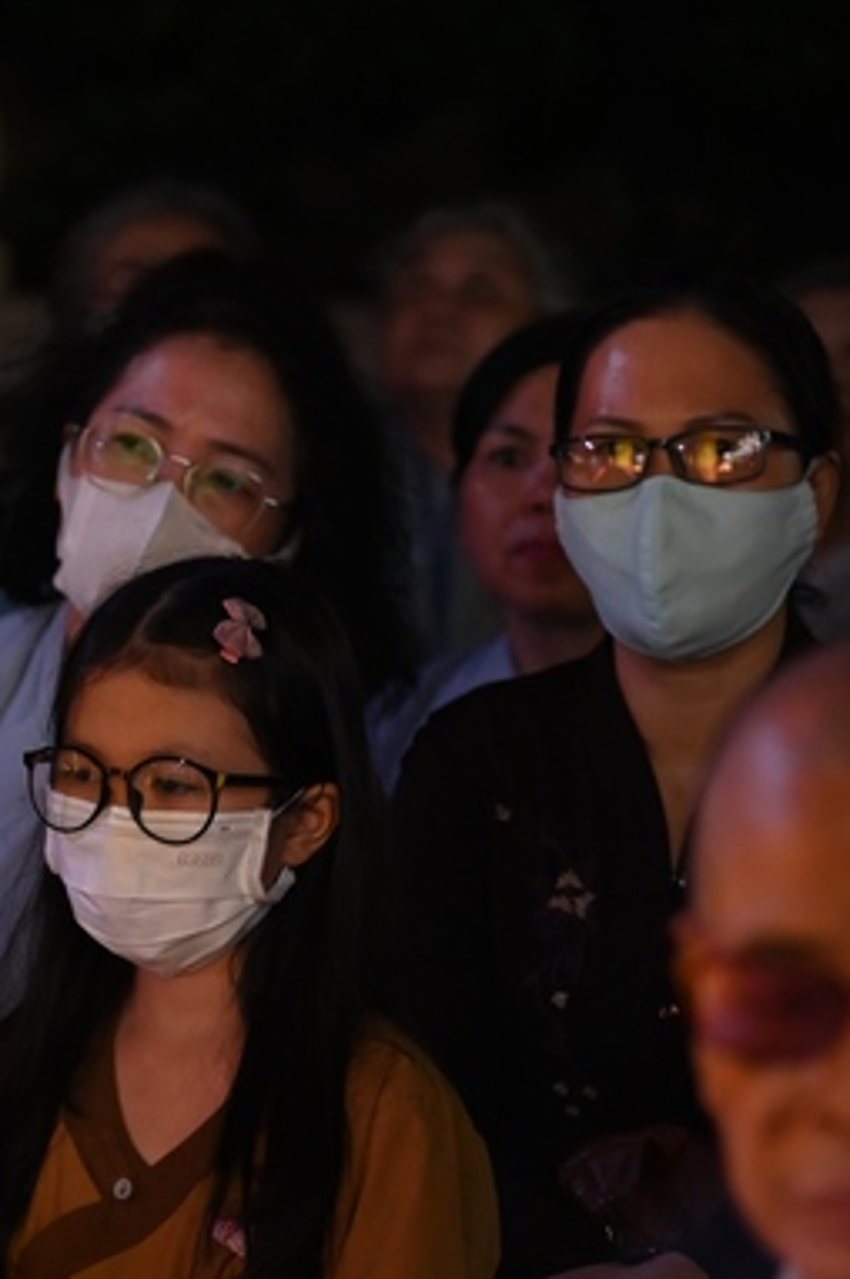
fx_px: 7238
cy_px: 917
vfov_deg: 10.1
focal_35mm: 204
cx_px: 131
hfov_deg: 6.7
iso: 4000
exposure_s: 1/80
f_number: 4
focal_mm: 120
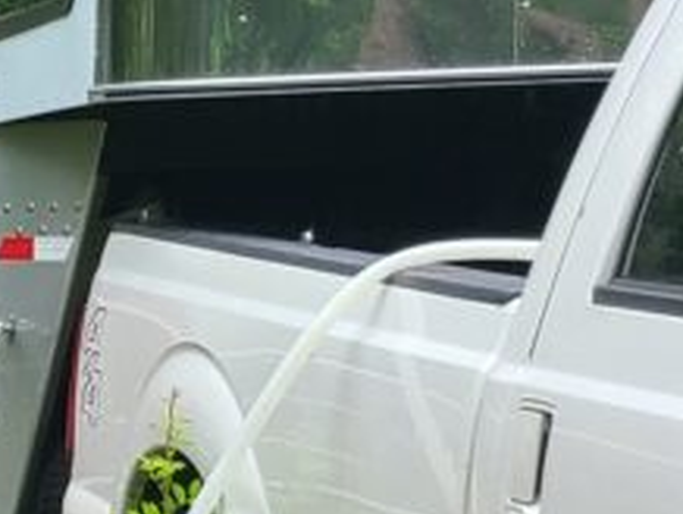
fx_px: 3615
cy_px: 348
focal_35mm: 183
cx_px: -1595
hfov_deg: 8.4
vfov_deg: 8.1
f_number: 1.8
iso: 40
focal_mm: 5.4
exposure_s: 1/261
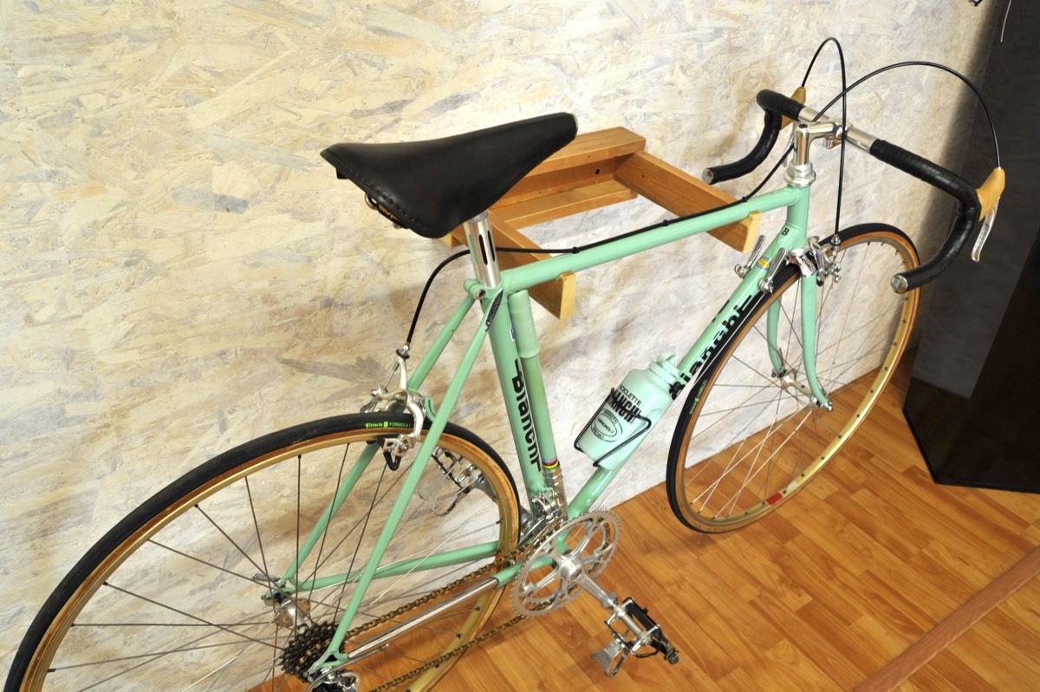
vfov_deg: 46.3
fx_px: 808
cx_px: 520
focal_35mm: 28
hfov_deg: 65.5
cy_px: 346
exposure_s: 1/5
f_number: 11
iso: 800
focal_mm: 28
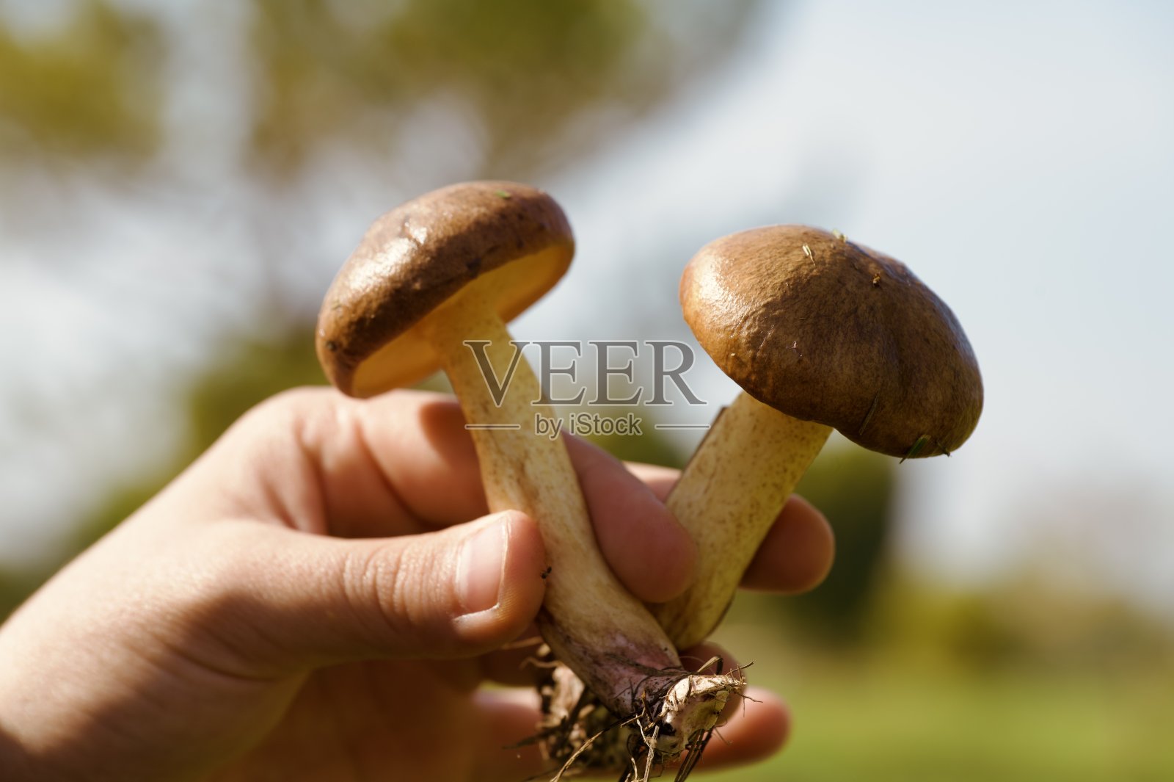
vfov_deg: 14.2
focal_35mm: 96
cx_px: 587
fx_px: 3129
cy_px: 391
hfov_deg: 21.3
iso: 100
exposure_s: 1/400
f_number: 7.1
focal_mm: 96
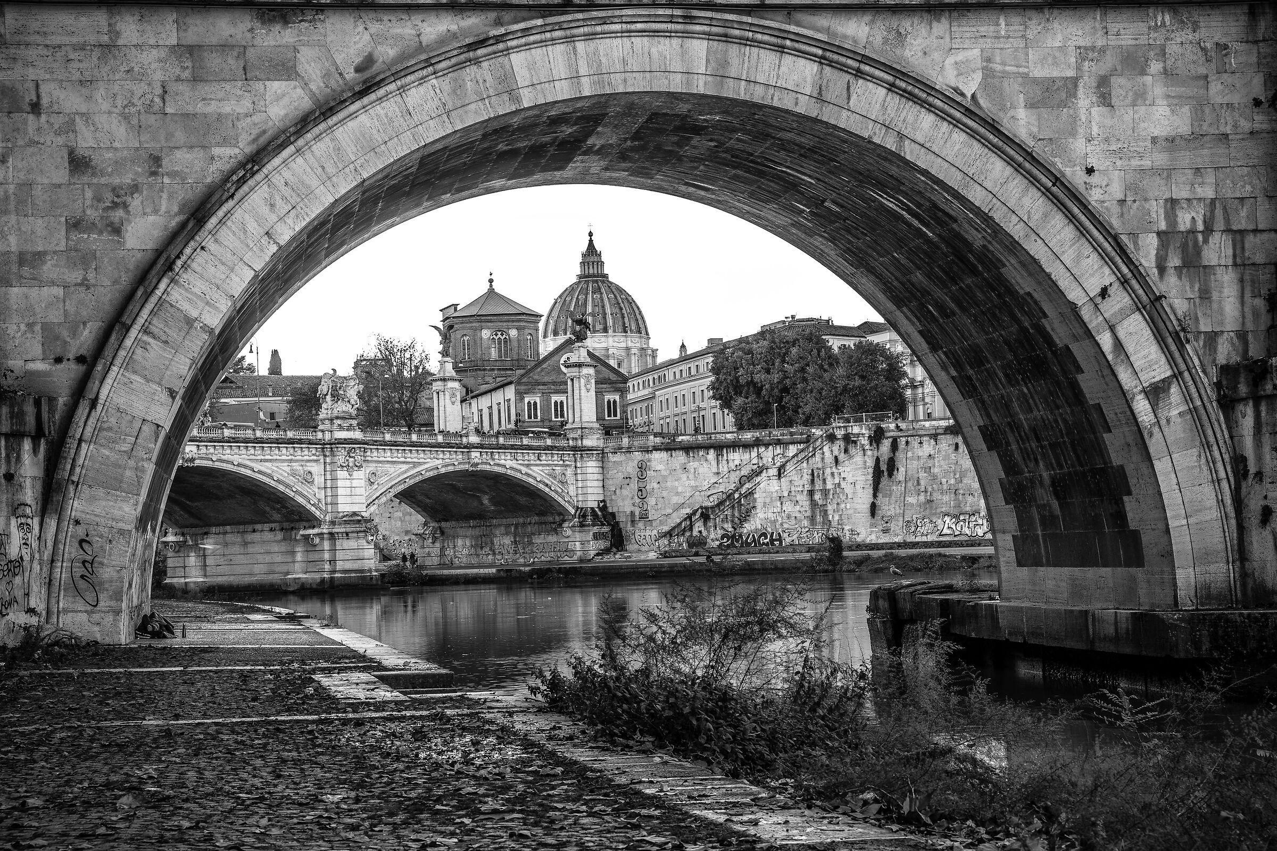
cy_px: 426
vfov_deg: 20.6
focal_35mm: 66
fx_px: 2341
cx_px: 638
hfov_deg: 30.5
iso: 50
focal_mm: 66
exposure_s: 1/13
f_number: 8
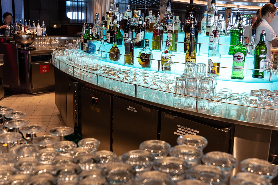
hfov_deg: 50.8
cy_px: 92
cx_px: 139
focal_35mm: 38
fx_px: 293
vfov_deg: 35.1
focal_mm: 25.3
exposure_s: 1/80
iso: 200
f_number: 4
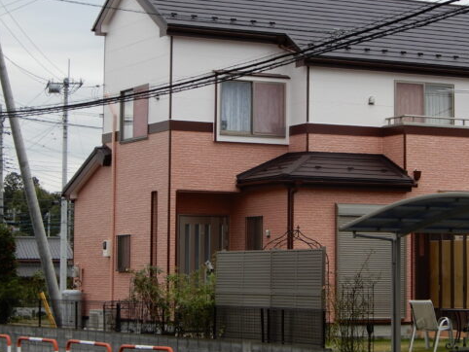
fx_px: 1559
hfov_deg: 17.0
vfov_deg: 12.9
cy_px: 135
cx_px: 346
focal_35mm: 115
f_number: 4.5
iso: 80
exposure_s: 1/160
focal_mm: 13.7
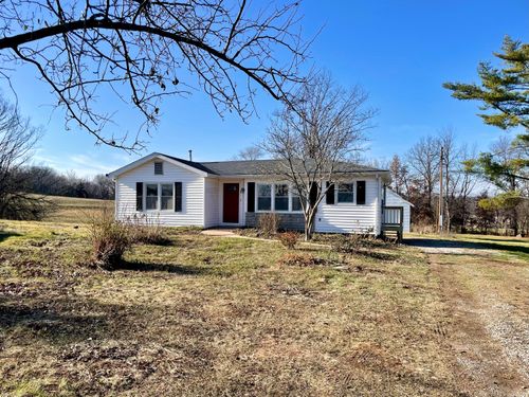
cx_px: 264
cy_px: 198
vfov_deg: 53.1
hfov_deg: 67.3
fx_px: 397
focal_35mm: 26
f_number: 1.6
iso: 32
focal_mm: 4.2
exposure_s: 1/2817
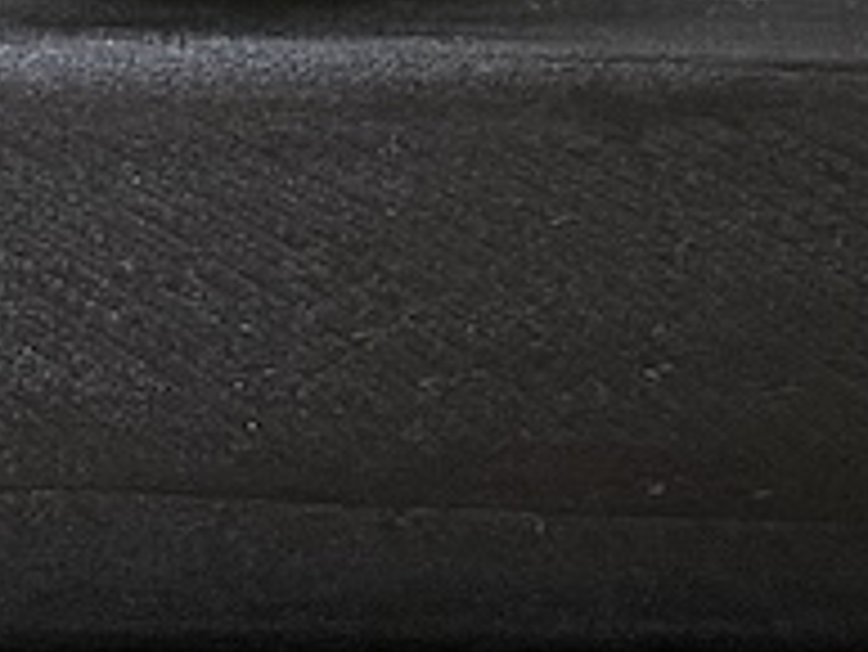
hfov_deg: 14.3
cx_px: 306
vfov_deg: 9.6
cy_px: -872
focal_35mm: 138
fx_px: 3463
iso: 250
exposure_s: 1/60
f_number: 1.6
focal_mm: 4.2
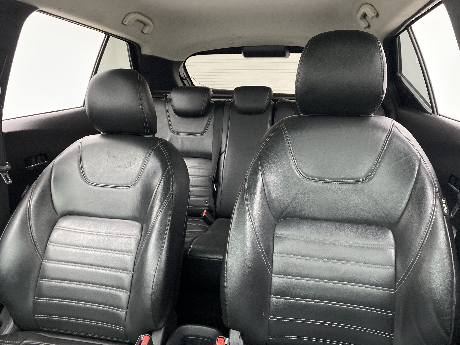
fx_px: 346
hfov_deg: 67.3
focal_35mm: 26
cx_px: 230
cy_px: 172
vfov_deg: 53.1
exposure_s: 1/30
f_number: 1.8
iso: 500
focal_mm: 4.25
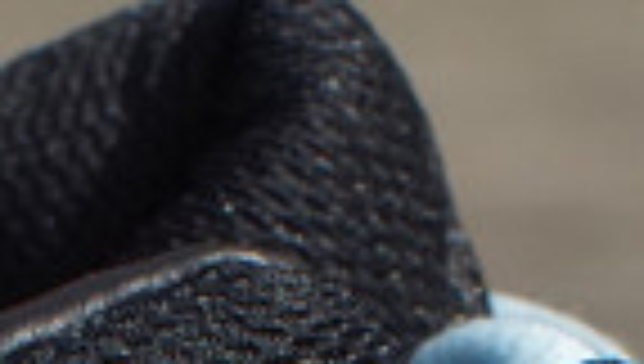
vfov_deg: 3.1
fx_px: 6397
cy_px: 1465
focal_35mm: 374
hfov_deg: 5.7
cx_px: -126
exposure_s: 1/3200
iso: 1000
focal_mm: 50
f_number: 8
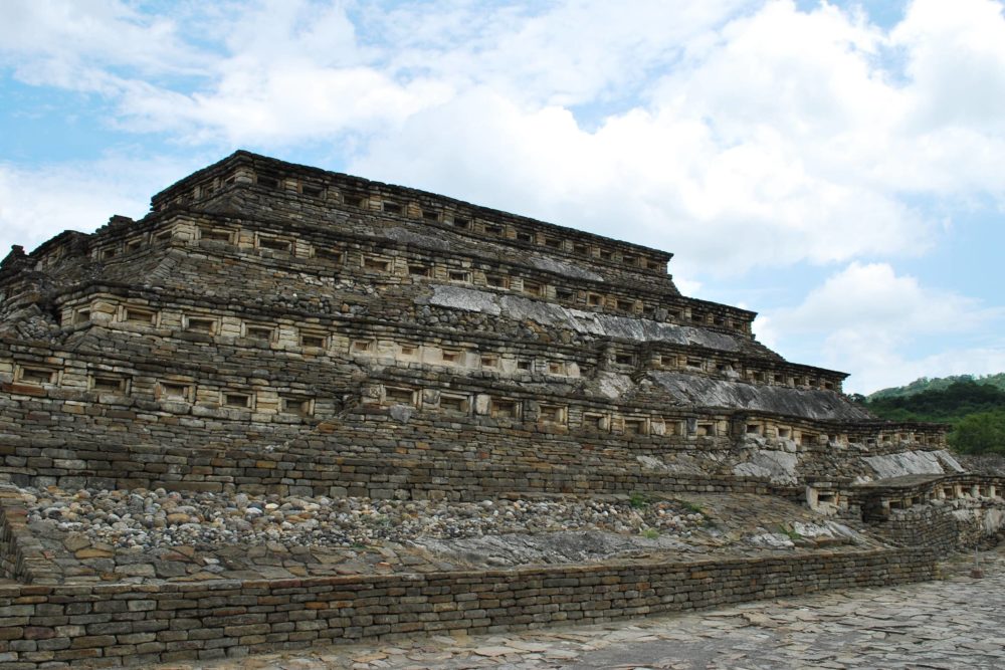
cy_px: 335
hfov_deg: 57.2
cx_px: 502
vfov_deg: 40.0
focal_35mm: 33
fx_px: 921
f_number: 10
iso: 100
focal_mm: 22
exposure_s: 1/160
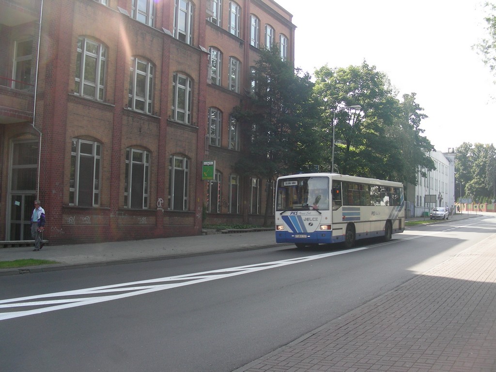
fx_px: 544
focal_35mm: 38
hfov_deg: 49.0
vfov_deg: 37.7
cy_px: 186
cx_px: 248
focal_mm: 6.3
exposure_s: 1/180
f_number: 4
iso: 50
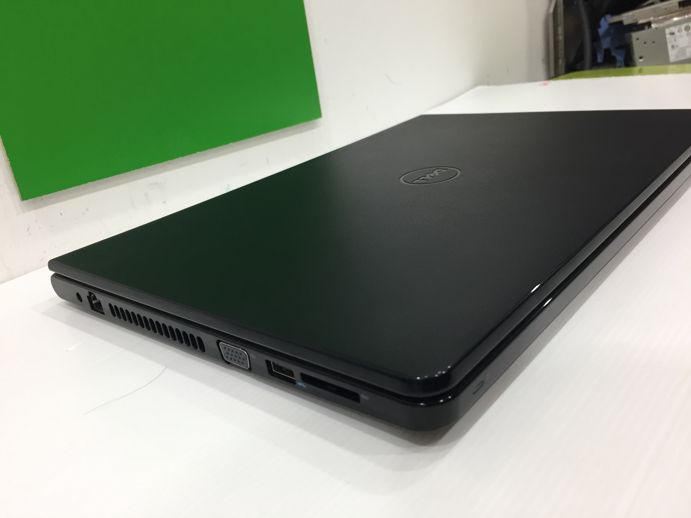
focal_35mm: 29
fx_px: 579
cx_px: 346
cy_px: 259
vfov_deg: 48.2
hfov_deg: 61.7
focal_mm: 4.15
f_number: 2.2
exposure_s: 1/33
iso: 100
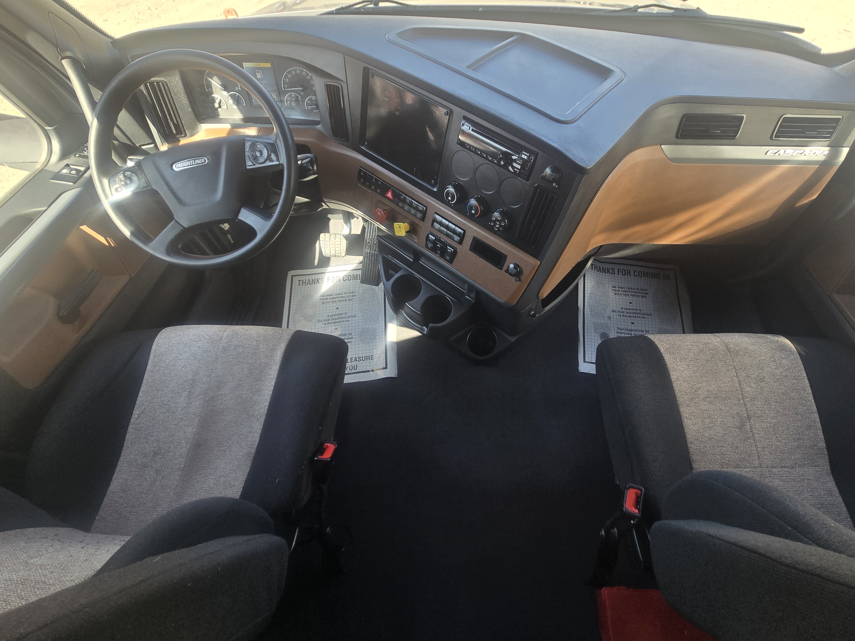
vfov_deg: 81.7
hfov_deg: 97.9
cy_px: 307
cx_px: 464
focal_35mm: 15
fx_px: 370
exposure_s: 1/120
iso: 64
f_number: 2.2
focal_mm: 2.2
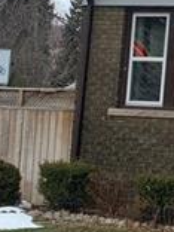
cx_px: 294
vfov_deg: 15.4
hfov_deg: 11.0
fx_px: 858
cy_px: 73
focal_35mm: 128
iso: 25
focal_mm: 4.25
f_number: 1.8
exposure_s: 1/627
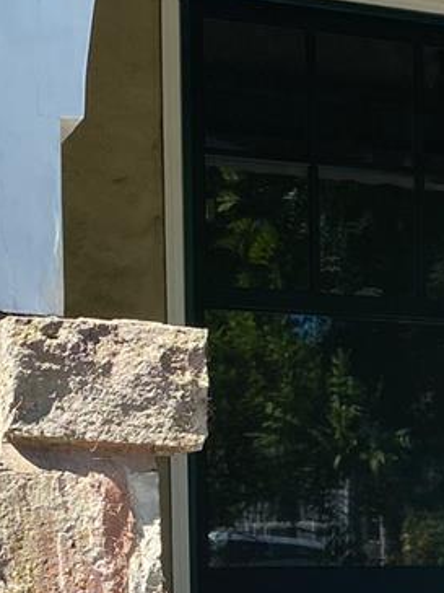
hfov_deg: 12.8
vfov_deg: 17.7
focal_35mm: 107
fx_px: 1830
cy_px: 658
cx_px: 754
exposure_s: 1/934
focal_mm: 4.25
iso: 32
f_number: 1.8
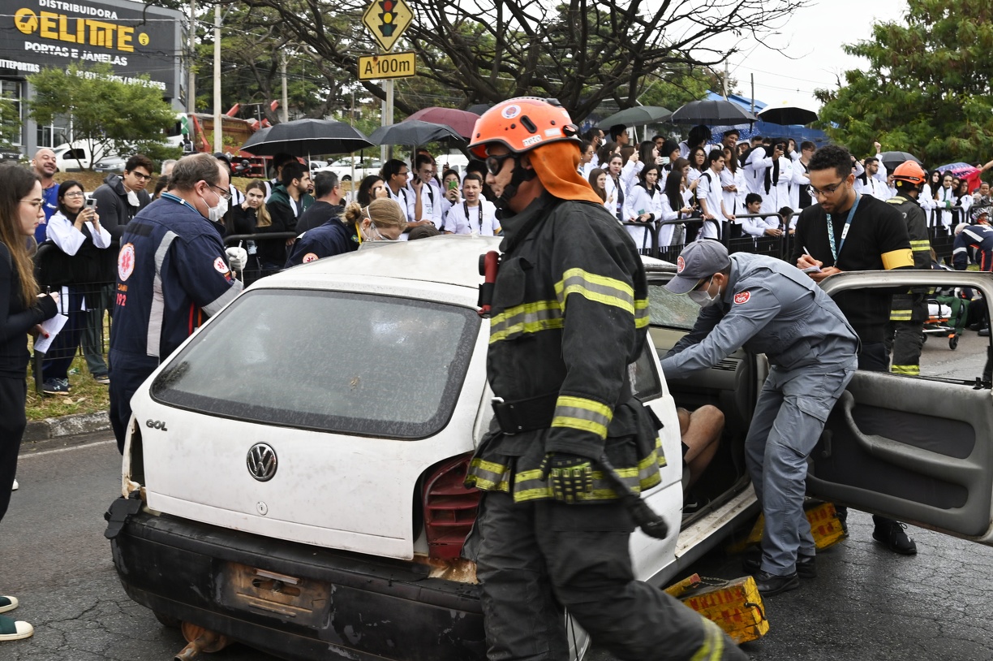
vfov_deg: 28.0
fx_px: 1323
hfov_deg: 41.1
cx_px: 496
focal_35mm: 48
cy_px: 330
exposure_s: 1/125
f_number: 11
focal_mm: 48
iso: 1000
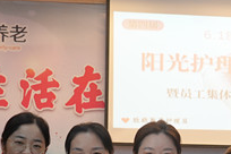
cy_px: 212
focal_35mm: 94
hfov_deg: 21.5
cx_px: 166
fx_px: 603
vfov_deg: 13.9
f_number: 4
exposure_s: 1/160
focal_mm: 24
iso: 1000
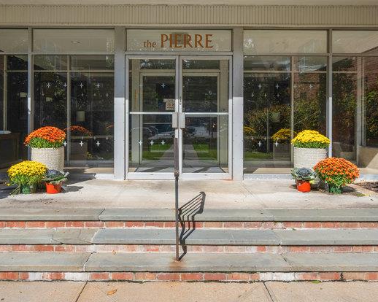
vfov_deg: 49.7
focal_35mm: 29
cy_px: 126
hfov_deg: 60.5
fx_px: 324
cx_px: 185
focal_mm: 16
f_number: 5
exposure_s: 1/500
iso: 125
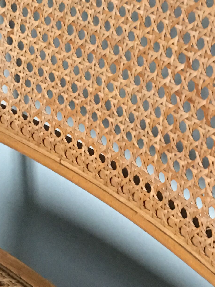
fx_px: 787
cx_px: 212
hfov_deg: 15.3
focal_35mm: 95
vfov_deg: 20.5
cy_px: 70
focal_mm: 4.15
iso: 160
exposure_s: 1/8
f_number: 2.2
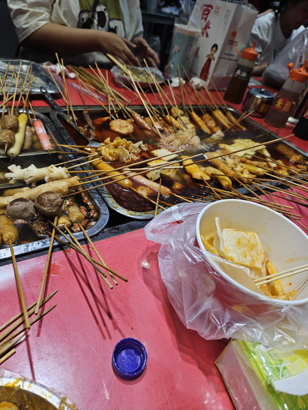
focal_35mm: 23
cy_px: 205
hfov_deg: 58.9
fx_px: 273
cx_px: 154
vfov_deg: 73.9
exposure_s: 1/122
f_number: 1.8
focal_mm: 5.4
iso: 25
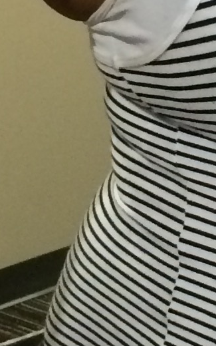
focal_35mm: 193
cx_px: 286
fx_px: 1818
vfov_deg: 10.7
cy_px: -29
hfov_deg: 6.7
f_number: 2.2
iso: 250
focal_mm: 4.15
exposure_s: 1/24
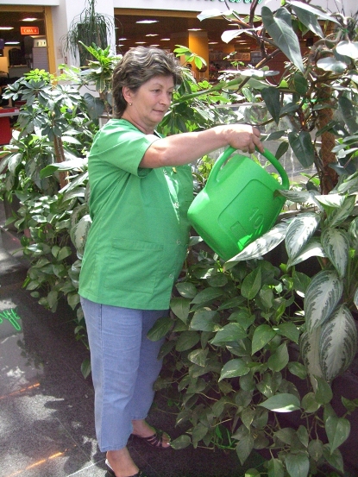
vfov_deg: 49.0
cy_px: 238
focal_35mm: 38
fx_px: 524
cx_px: 179
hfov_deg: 37.7
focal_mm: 6.2
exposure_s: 1/100
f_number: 2.7
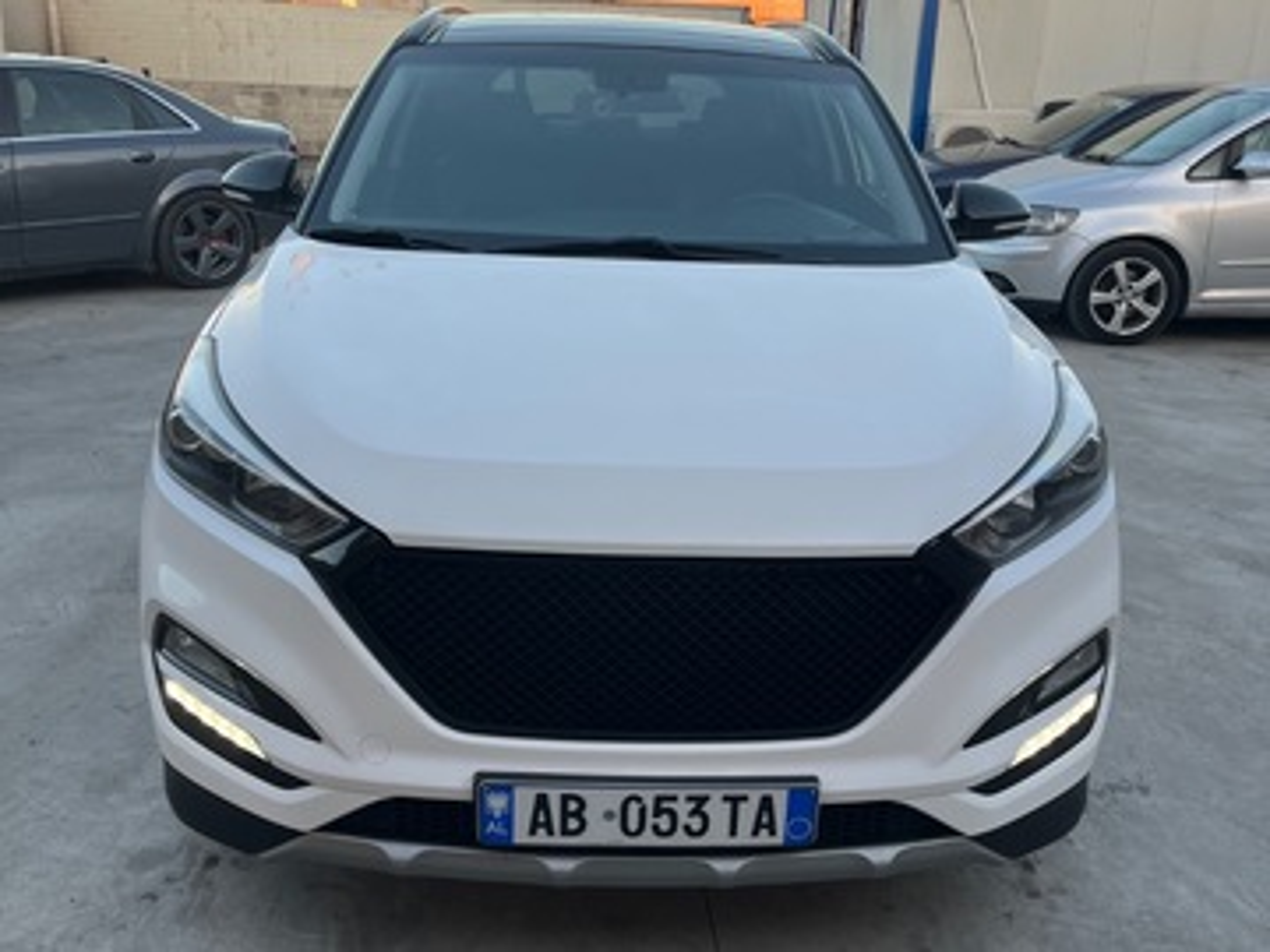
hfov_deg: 67.3
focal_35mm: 26
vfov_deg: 53.1
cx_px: 635
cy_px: 476
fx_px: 954
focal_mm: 5.1
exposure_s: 1/376
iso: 50
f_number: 1.6
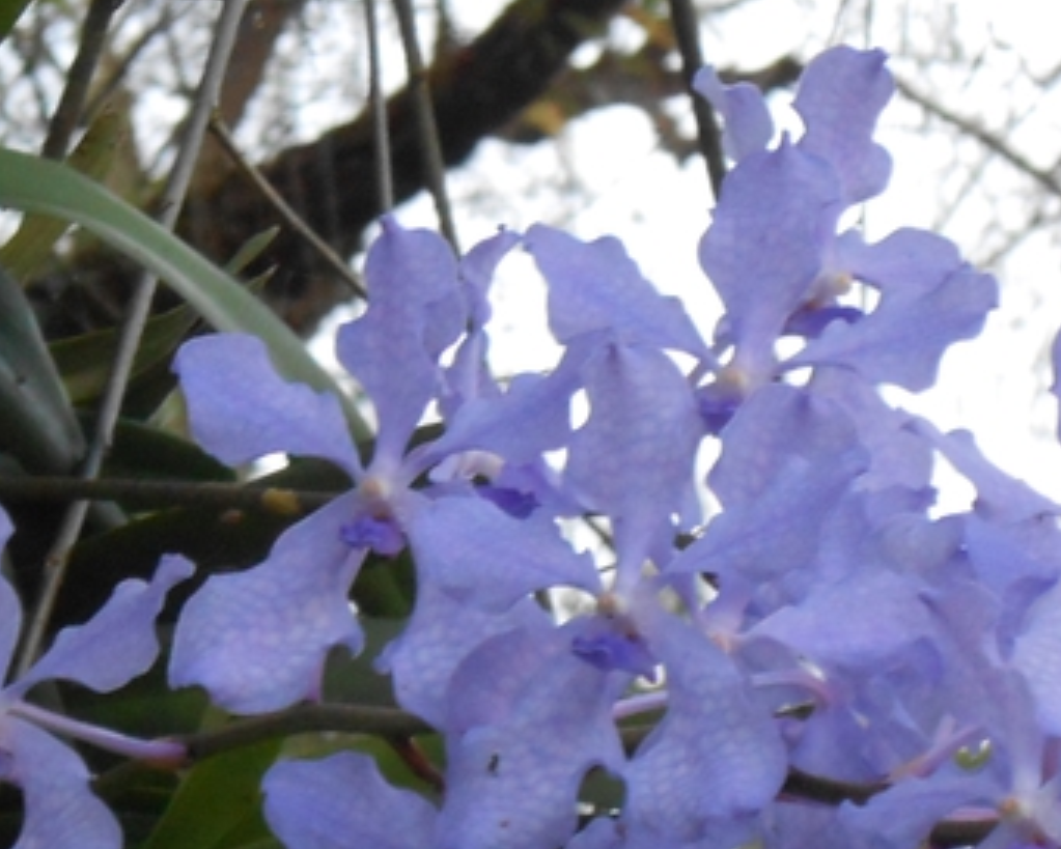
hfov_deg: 6.3
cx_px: 454
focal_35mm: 308
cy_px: 737
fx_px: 9674
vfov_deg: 5.0
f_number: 5
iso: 320
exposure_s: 1/60
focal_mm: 18.7
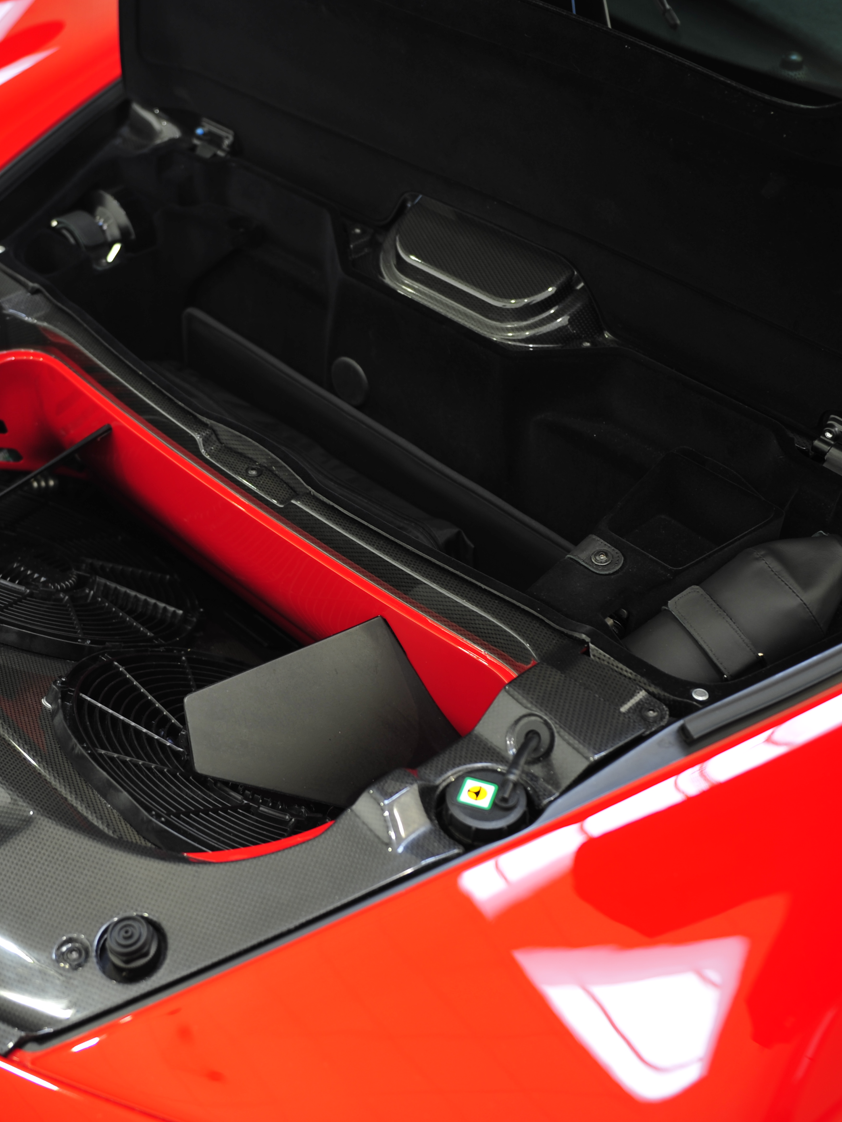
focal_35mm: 47
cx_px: 269
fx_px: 1524
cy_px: 566
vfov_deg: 40.4
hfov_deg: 30.6
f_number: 2.8
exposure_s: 1/4
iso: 200
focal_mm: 32
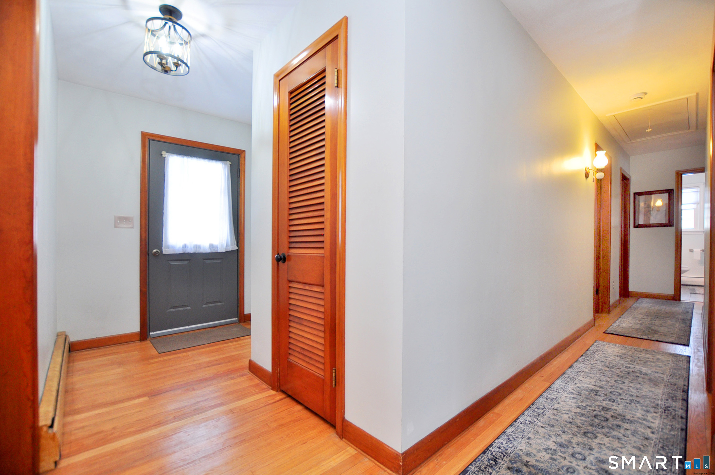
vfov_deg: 77.2
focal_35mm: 15
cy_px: 238
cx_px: 358
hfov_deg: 100.5
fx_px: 298
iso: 400
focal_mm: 10
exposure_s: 1/80
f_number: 3.5
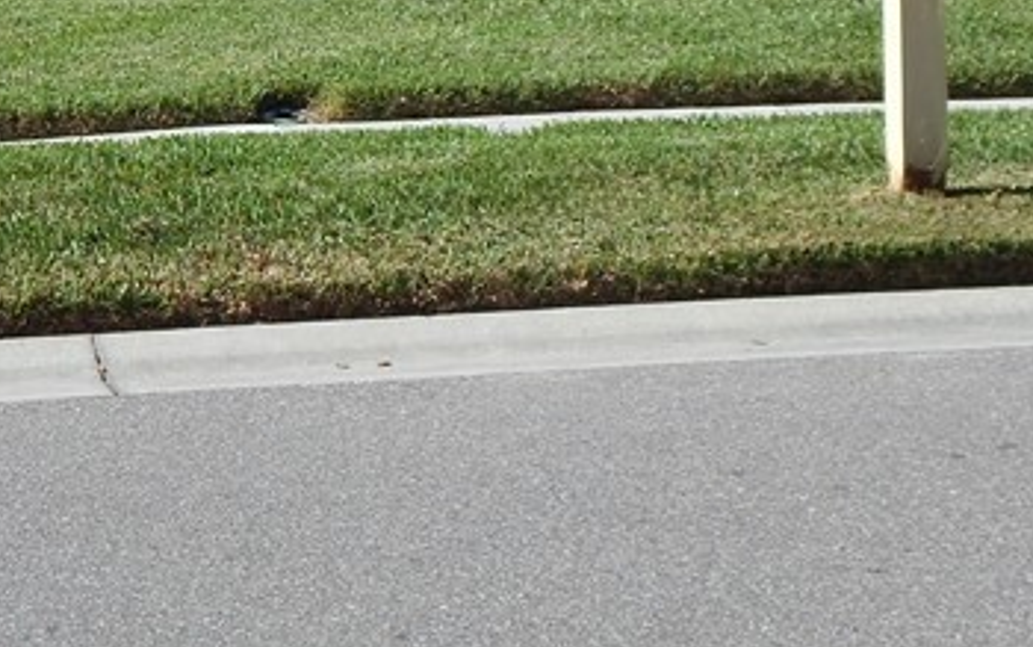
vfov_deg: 10.3
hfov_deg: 16.7
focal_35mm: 125
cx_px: 378
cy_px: -168
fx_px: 3520
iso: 125
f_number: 3.6
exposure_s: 1/1250
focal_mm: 7.7
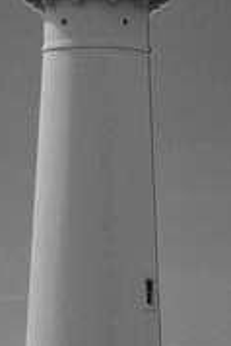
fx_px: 6774
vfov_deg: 2.9
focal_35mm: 705
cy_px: 356
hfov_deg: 2.0
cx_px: 12
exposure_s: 1/320
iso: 100
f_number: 9
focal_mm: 105
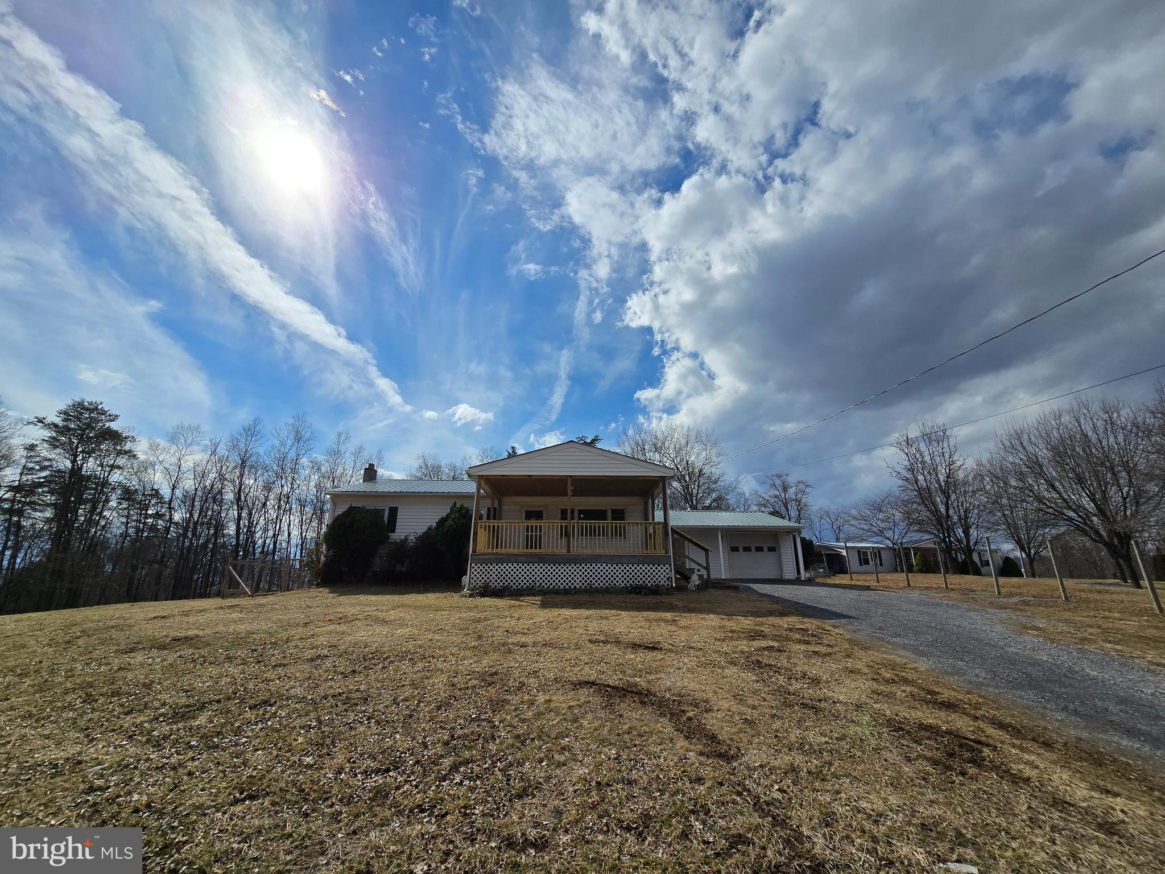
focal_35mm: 13
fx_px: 438
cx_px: 582
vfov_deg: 89.9
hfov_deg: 106.2
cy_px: 437
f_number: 2.2
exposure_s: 1/9332
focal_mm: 2.2
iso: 50
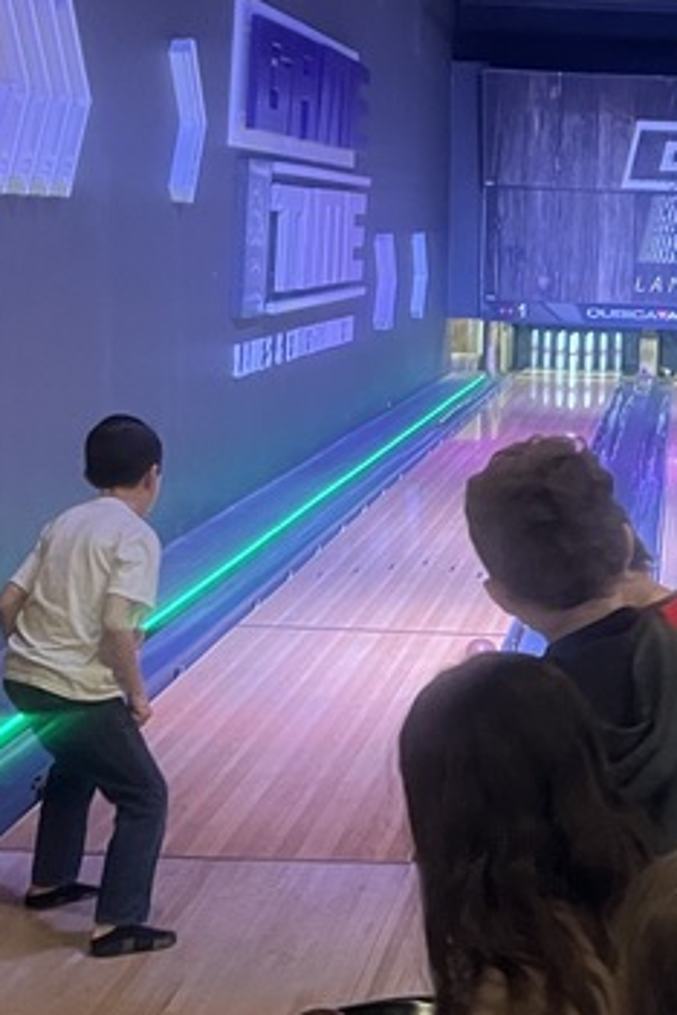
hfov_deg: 17.0
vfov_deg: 25.7
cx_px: 628
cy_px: 549
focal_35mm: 79
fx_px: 2228
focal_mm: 5.1
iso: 400
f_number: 1.6
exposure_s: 1/33
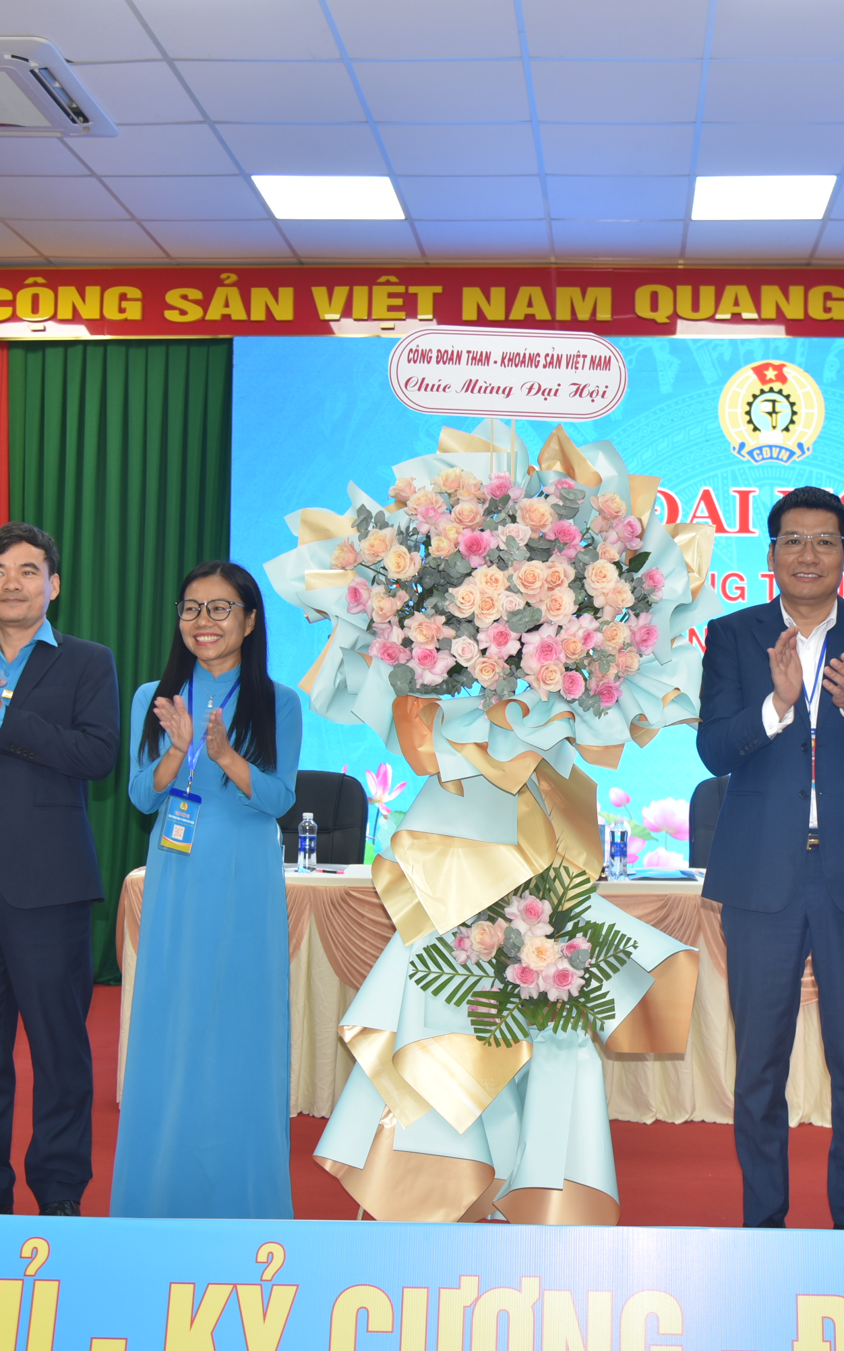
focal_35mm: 49
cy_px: 676
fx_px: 1803
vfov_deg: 41.1
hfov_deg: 26.2
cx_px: 542
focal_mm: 32
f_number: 4
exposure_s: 1/60
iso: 400
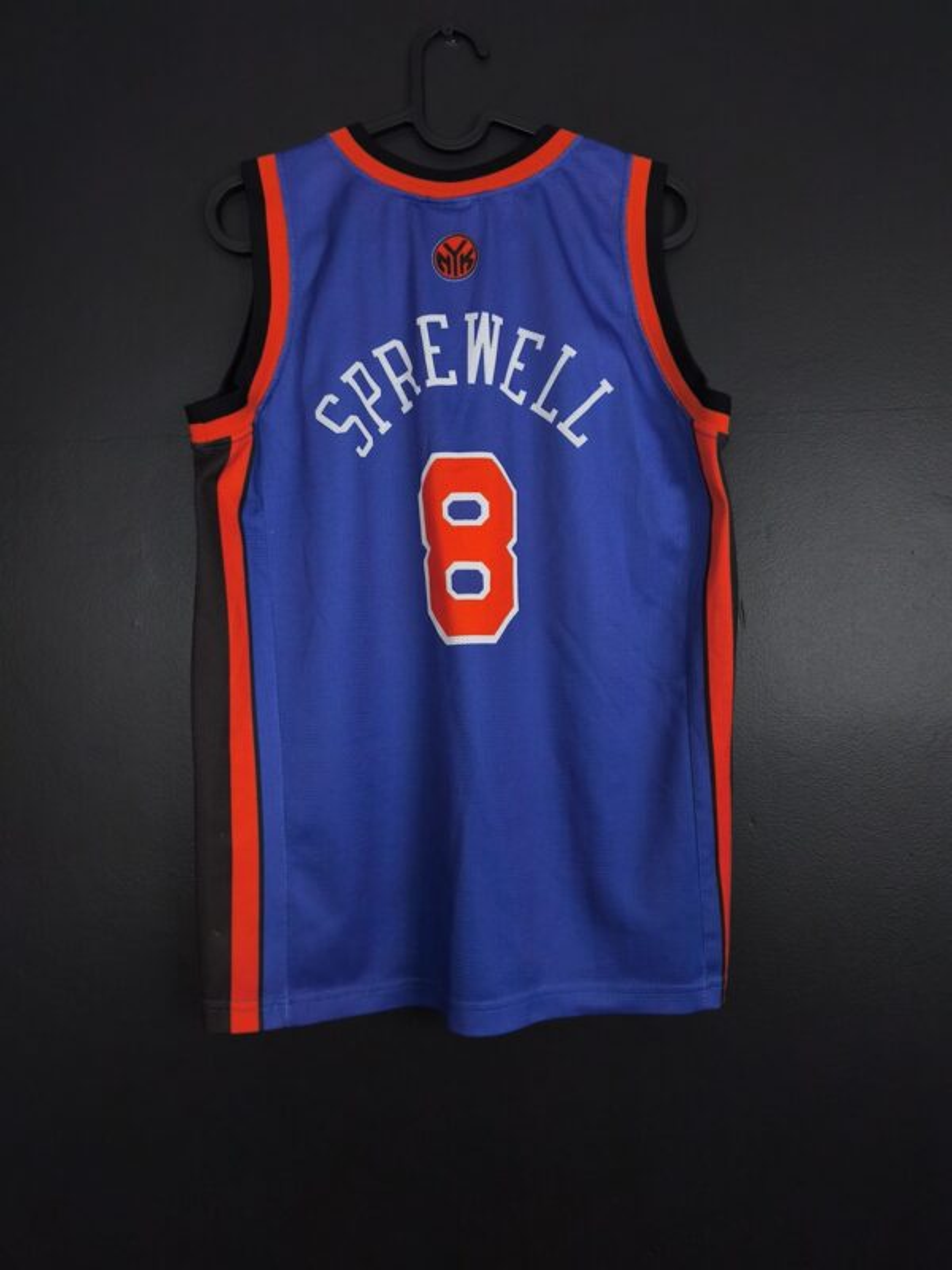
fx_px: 843
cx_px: 476
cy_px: 635
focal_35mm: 23
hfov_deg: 58.9
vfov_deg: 73.9
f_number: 1.6
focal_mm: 6.57
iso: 400
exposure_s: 1/200
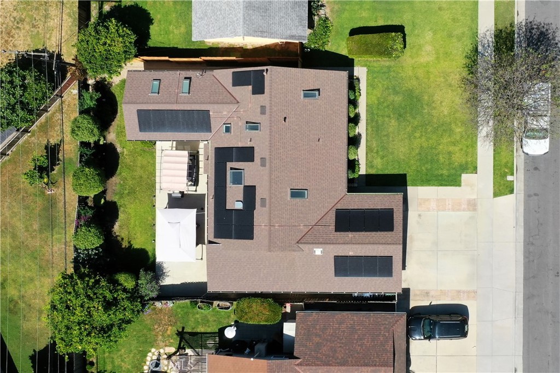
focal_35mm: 28
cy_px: 186
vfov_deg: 46.4
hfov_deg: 65.5
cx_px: 280
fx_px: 436
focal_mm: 10.26
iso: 100
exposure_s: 1/500
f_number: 5.6
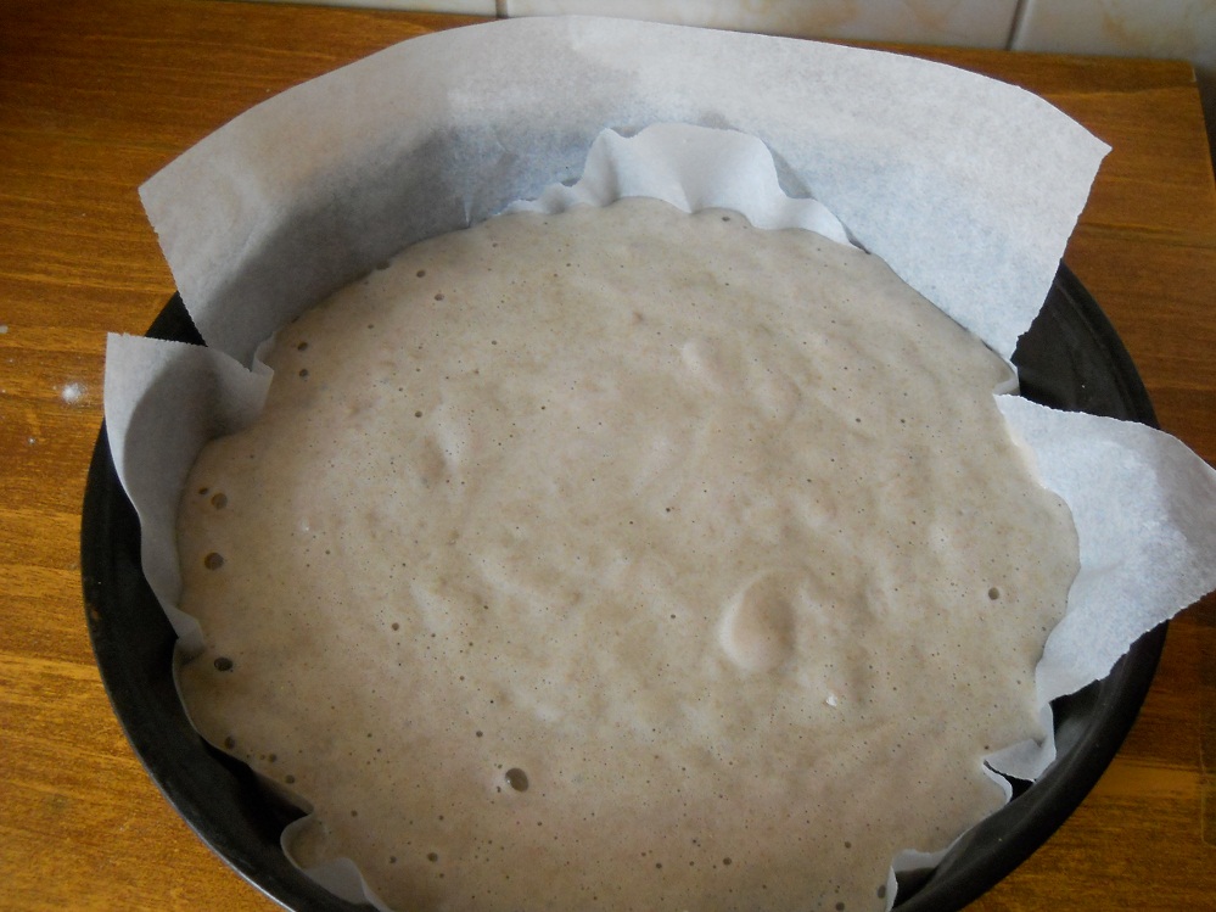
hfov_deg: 45.8
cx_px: 608
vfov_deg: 35.1
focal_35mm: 41
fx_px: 1440
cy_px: 456
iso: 400
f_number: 3.1
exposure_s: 1/30
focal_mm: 6.72
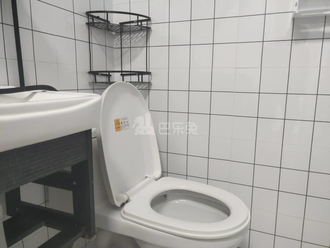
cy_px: 124
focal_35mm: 29
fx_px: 276
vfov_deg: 48.2
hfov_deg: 61.7
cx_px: 165
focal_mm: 4.27
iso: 417
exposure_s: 1/50
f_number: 1.8
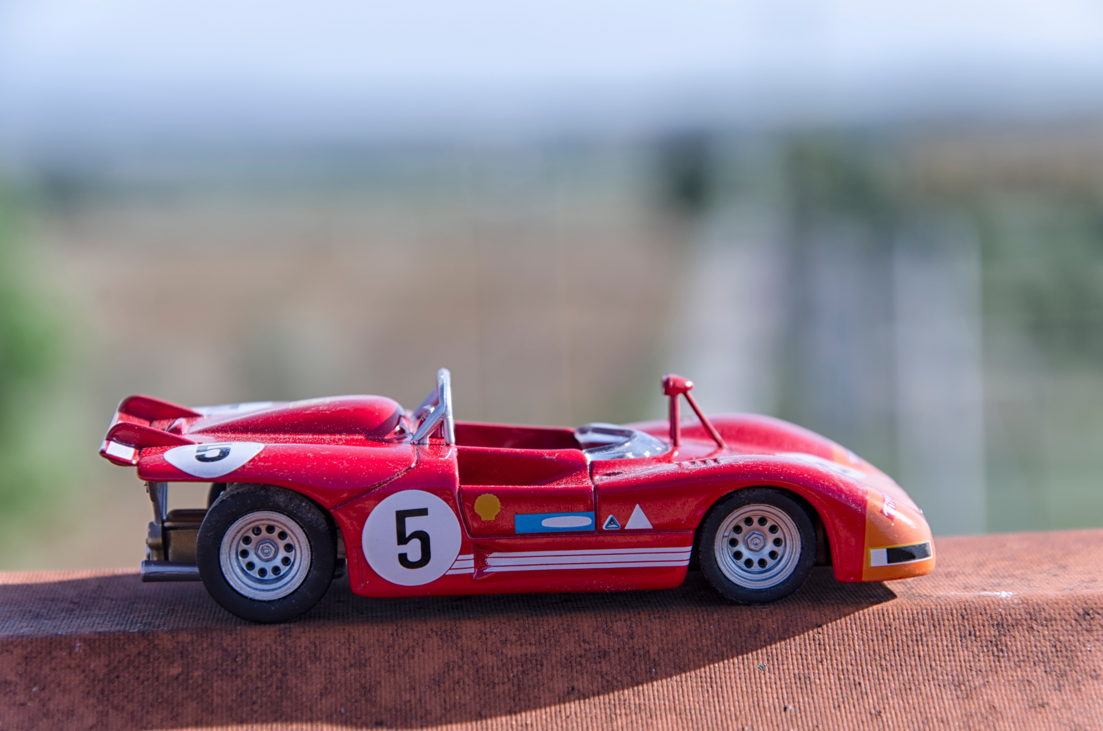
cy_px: 366
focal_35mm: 158
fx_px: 4816
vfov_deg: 8.7
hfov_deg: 13.1
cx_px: 552
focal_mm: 105
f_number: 8
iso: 160
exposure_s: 1/250
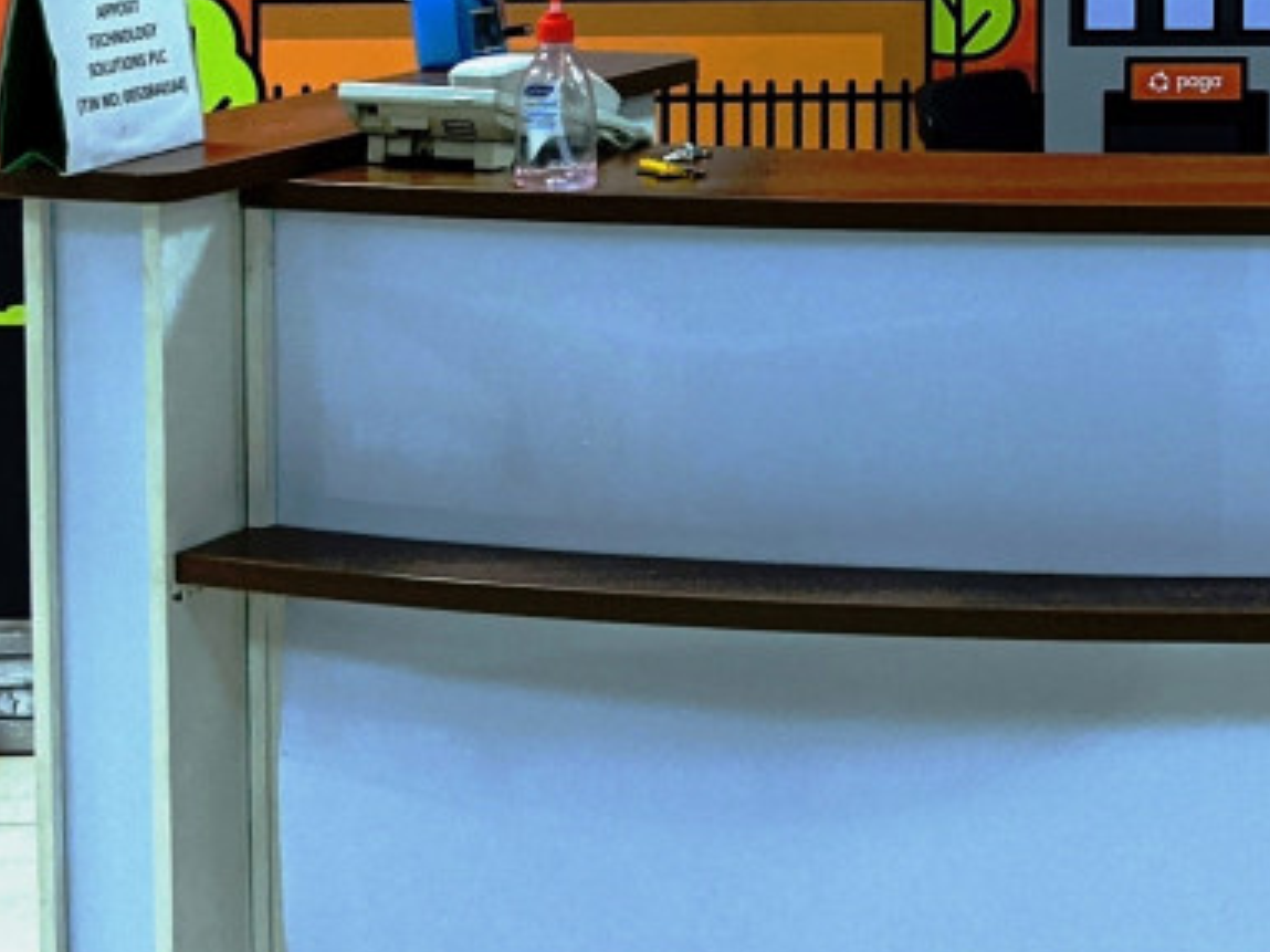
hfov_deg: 19.8
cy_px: -136
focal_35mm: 98
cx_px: 1054
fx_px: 3594
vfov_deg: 14.7
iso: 253
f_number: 1.8
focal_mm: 4.44
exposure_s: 1/100
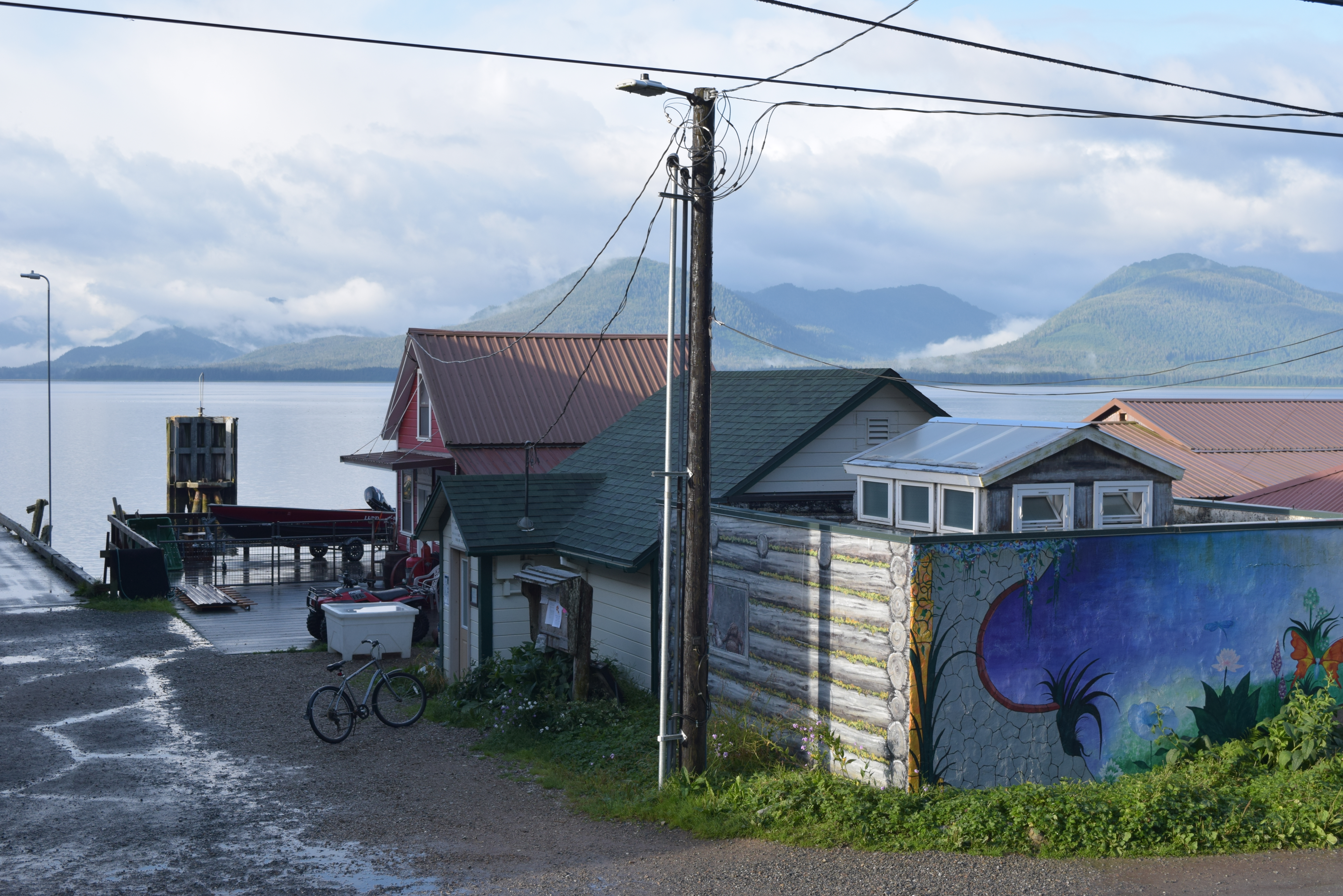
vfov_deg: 28.9
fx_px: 1735
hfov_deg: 42.3
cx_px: 672
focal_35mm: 46
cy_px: 448
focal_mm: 31
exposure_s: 1/250
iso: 200
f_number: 8
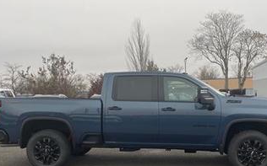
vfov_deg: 28.7
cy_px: 126
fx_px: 320
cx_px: 154
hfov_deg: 45.2
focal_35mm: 44
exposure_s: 1/121
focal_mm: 4.2
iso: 40
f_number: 1.6
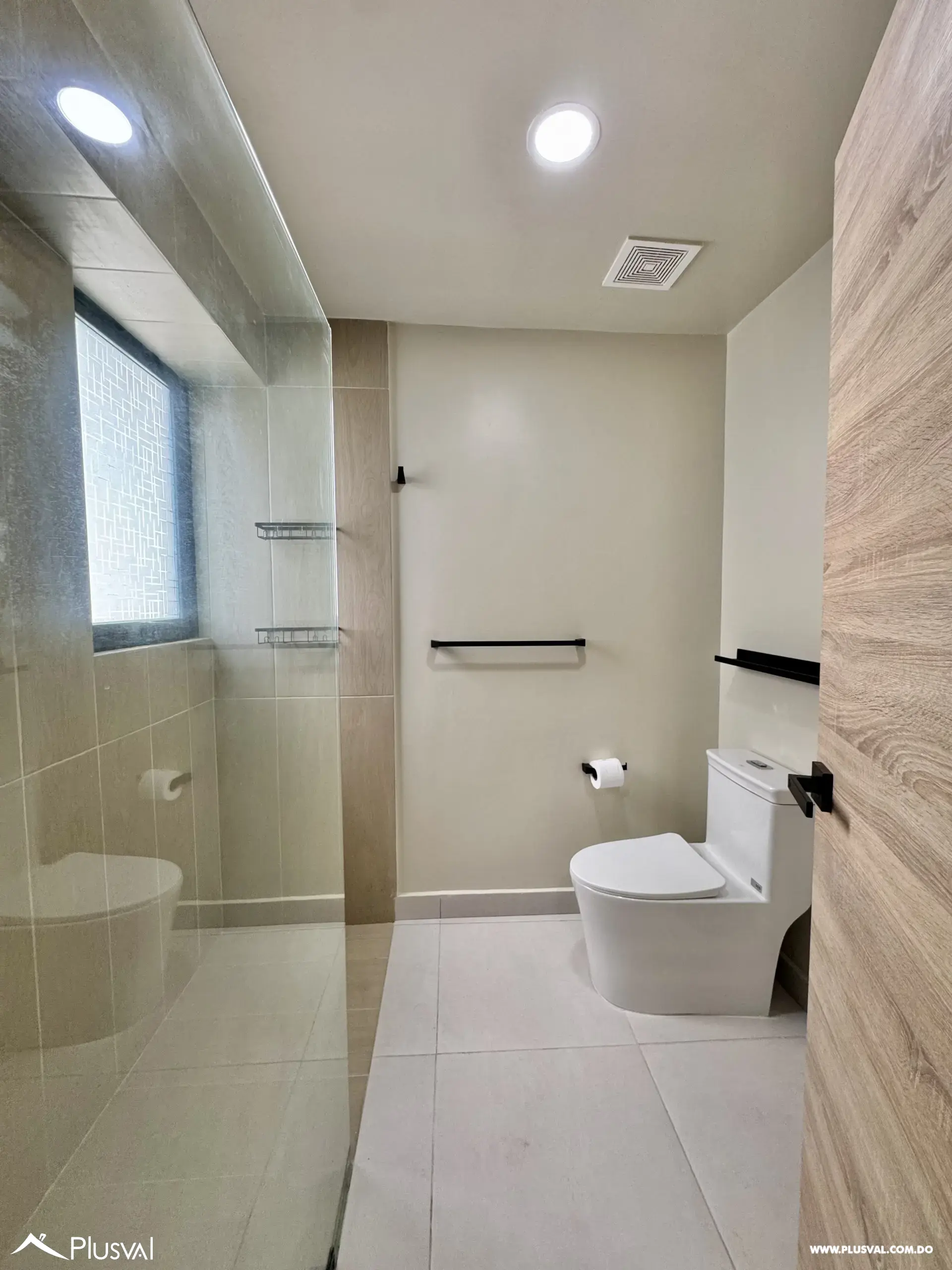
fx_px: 513
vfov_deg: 102.1
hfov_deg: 85.7
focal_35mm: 14
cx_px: 476
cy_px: 635
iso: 160
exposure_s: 1/99
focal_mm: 2.22
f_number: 2.2
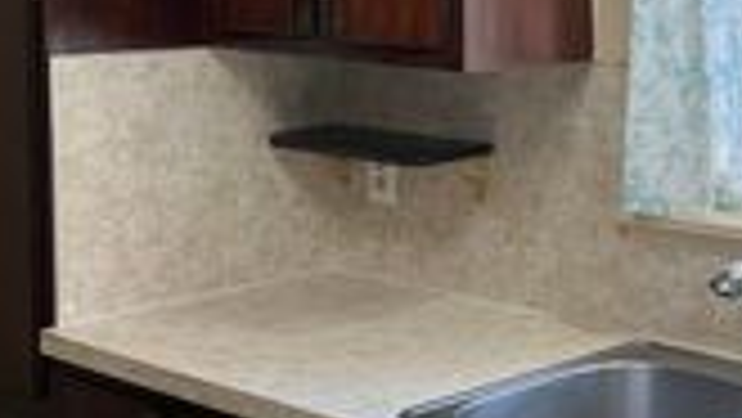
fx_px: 1693
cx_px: 643
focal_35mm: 86
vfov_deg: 13.9
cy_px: 16
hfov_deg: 24.1
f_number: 1.5
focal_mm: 5.7
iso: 100
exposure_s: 1/120
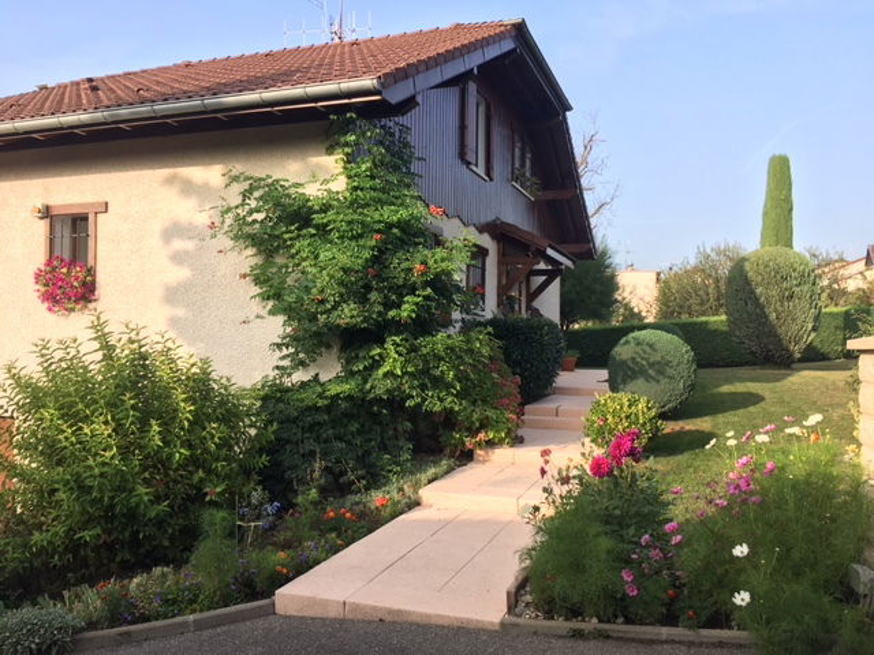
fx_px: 732
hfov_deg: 61.7
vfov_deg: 48.2
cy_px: 328
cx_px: 437
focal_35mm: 29
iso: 25
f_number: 2.2
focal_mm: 4.15
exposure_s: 1/384
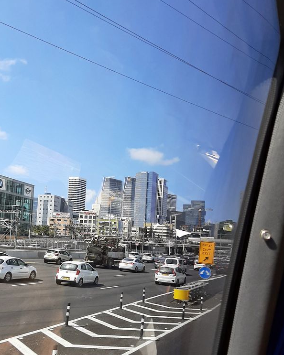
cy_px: 221
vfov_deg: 44.4
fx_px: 431
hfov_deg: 36.2
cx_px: 98
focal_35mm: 41
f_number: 1.7
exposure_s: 1/191
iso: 40
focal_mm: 3.93
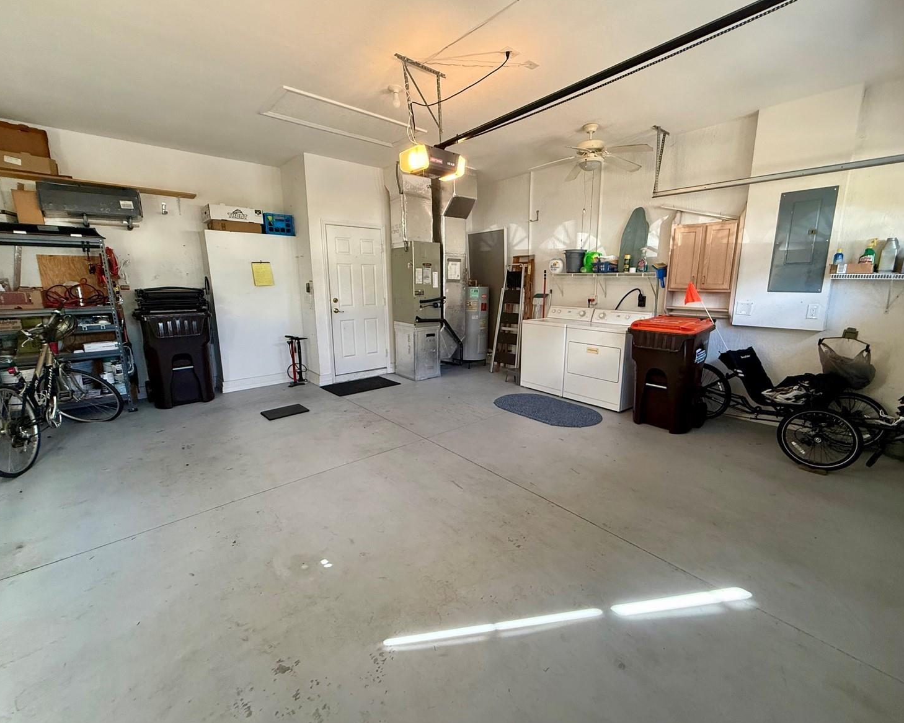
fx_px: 401
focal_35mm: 15
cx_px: 468
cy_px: 358
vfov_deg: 84.0
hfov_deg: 96.8
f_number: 2.2
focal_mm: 2.22
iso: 320
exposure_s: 1/60
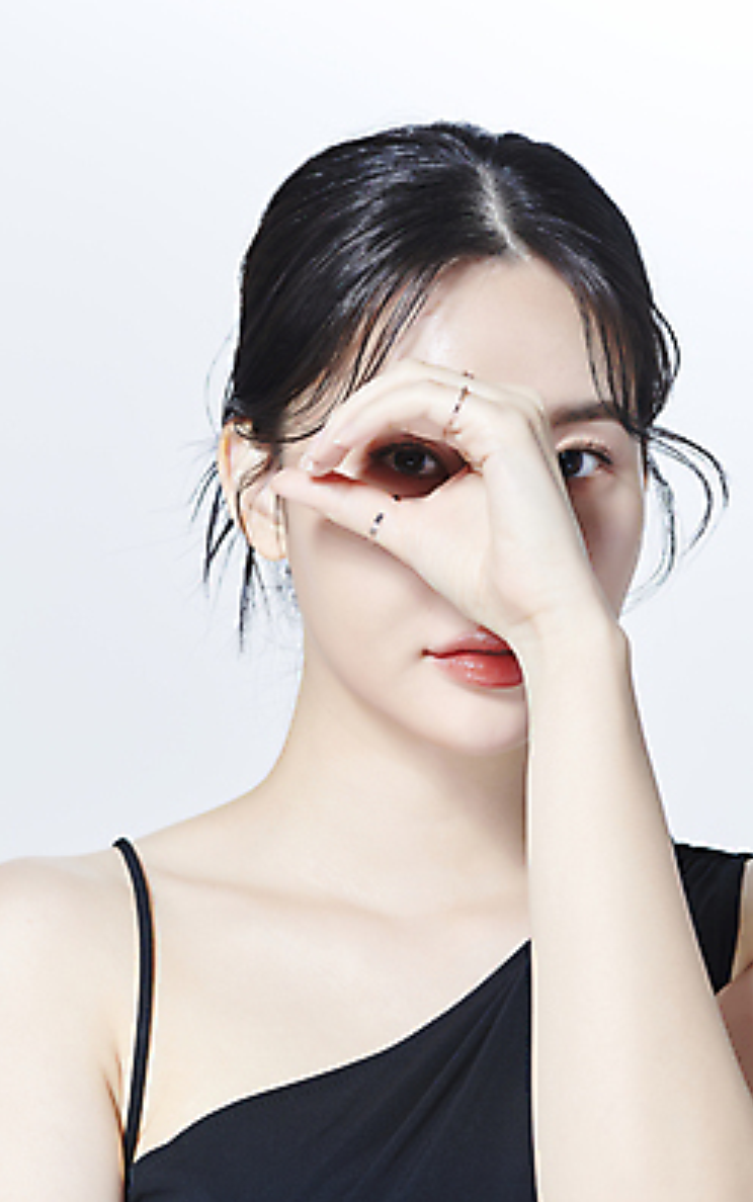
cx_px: 378
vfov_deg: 19.3
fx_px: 3541
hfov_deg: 12.1
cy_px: 604
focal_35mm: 108
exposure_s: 1/125
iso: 64
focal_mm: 105
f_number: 13
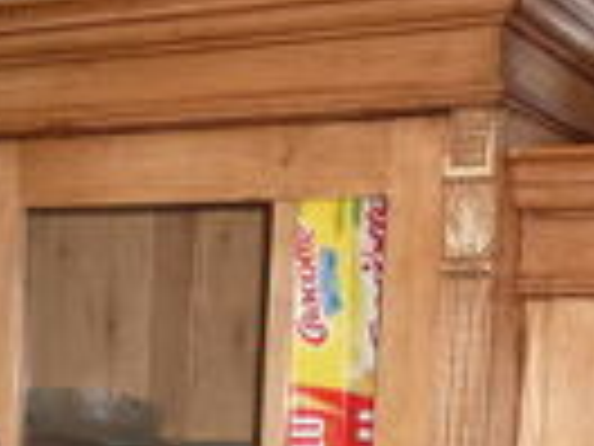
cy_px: 622
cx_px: 252
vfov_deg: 15.3
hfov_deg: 21.5
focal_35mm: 91
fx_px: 1562
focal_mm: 4.1
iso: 125
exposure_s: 1/30
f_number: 3.3
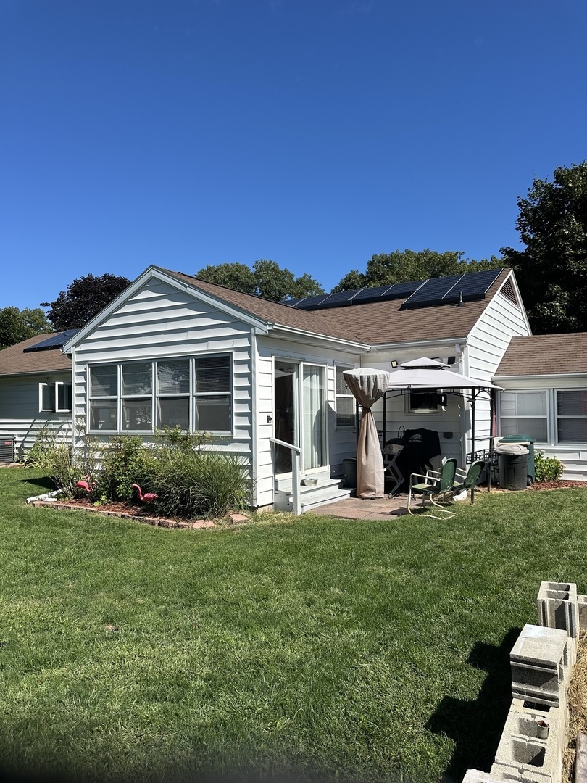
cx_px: 294
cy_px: 392
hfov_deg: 56.8
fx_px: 543
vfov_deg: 71.6
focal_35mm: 24
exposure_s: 1/4762
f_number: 1.78
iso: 80
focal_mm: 6.86
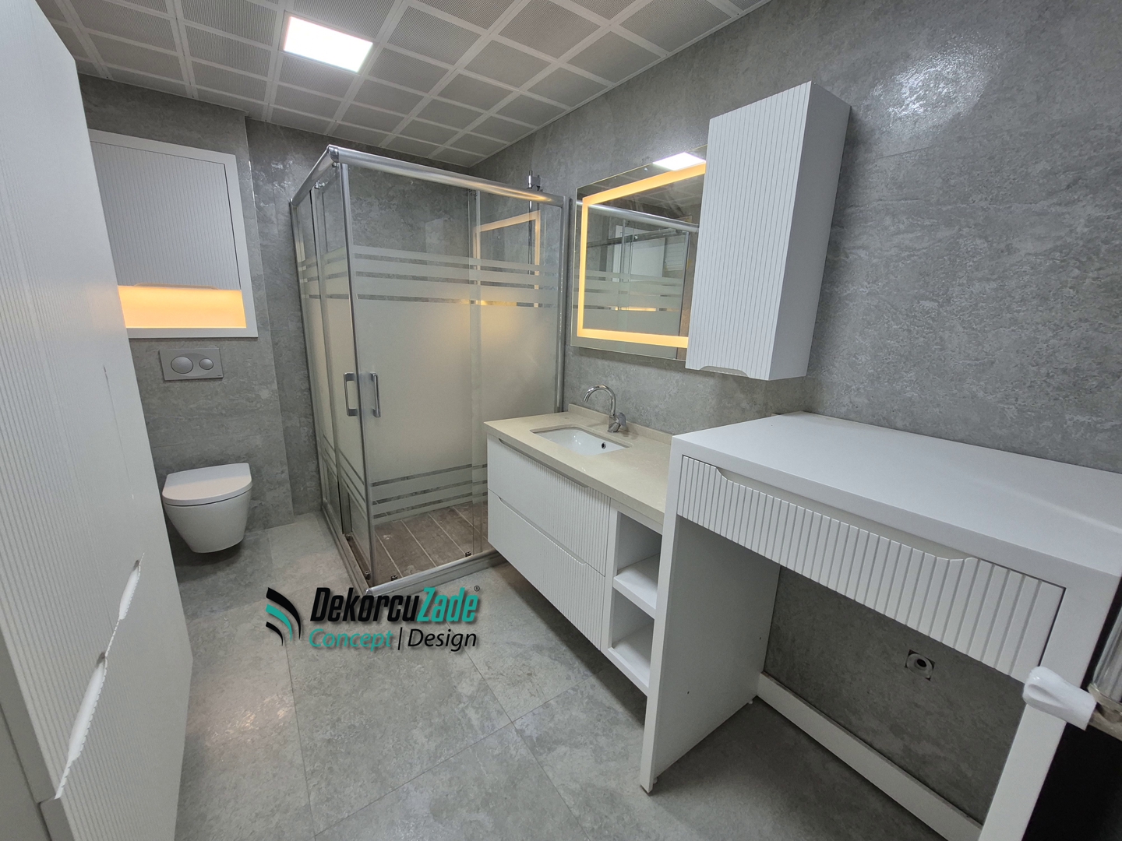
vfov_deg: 89.9
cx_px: 561
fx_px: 421
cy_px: 420
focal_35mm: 13
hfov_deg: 106.2
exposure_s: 1/50
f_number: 2.2
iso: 125
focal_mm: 1.74
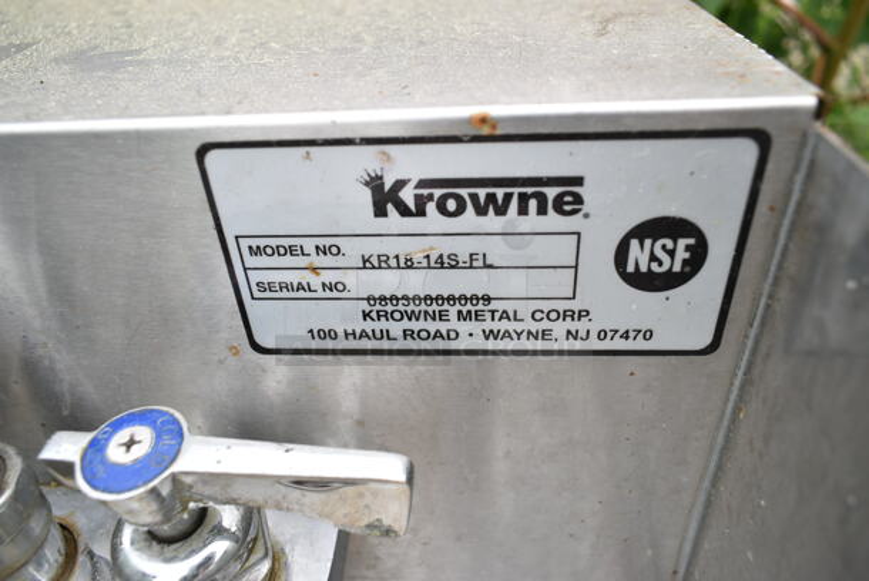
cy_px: 290
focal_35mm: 27
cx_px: 434
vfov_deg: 48.0
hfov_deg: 67.3
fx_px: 652
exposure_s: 1/100
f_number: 5
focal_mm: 18
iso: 100
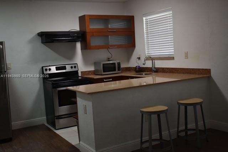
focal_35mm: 42
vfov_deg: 32.0
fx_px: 266
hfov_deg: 46.4
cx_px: 114
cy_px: 76
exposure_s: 1/60
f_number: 4.2
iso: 450
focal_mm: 28
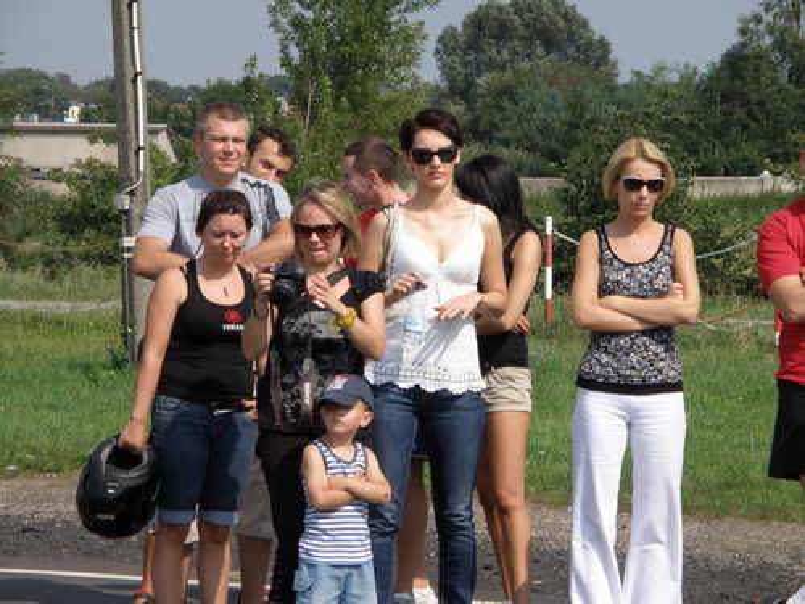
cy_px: 302
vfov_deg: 8.9
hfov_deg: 11.9
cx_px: 402
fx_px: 3860
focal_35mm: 166
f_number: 4.3
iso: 64
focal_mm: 29.41
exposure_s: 1/640
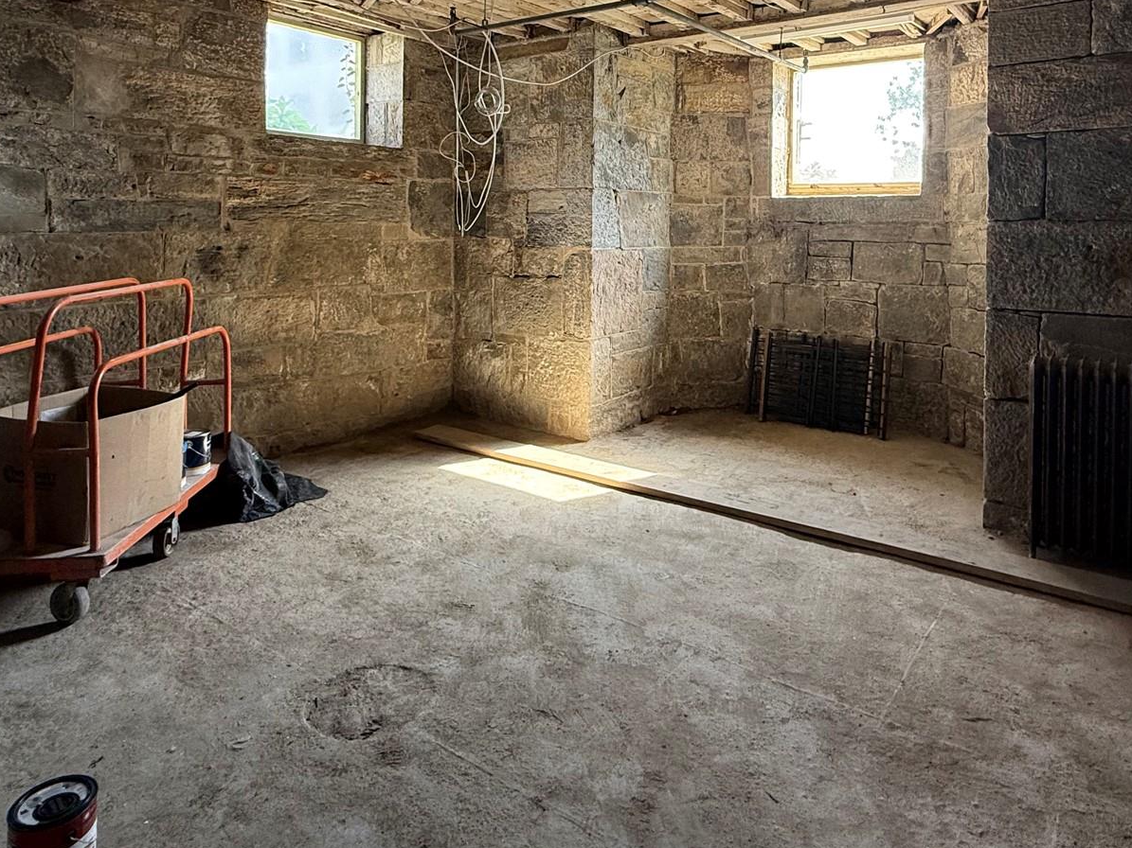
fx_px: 785
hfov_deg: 71.4
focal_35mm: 24
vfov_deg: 54.5
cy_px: 224
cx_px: 627
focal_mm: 2.22
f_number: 2.2
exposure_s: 1/99
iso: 125
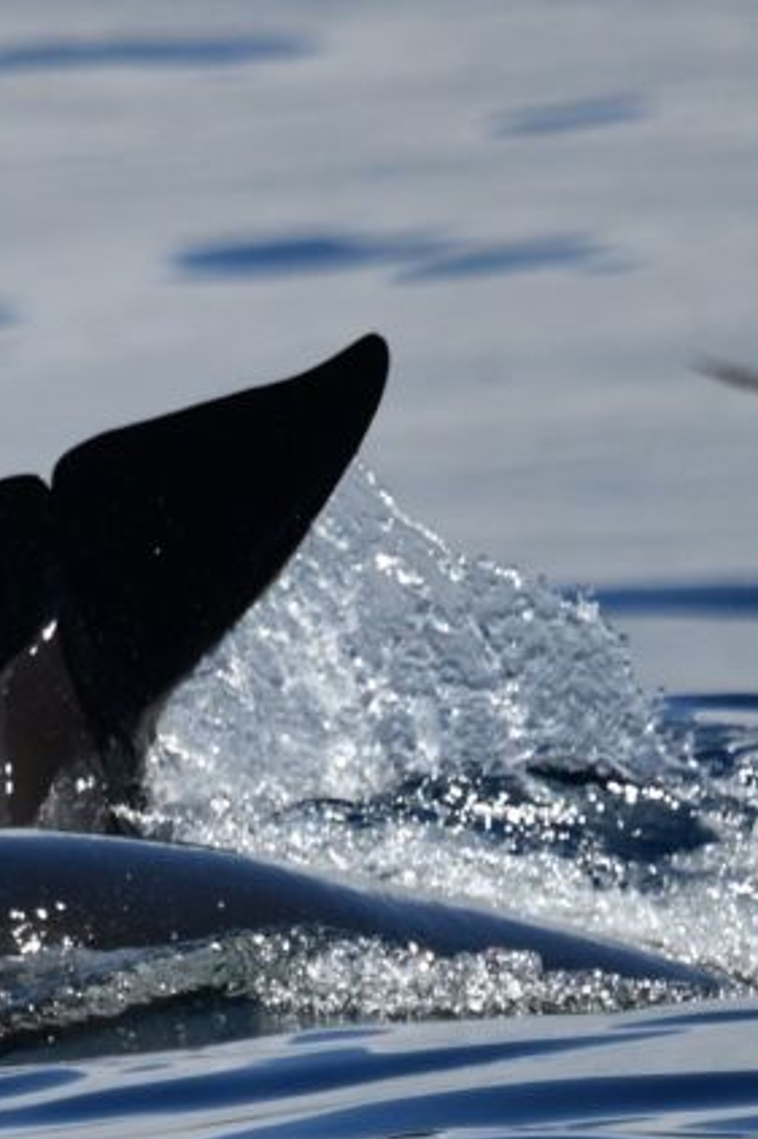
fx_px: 35969
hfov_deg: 1.2
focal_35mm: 1138
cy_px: 655
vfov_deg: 1.8
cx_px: 189
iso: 640
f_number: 6.3
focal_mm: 600
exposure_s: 1/8000
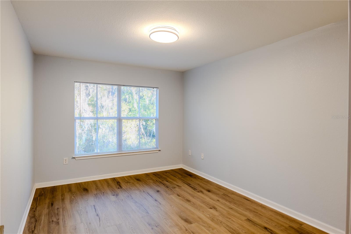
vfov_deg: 61.9
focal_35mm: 20
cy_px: 117
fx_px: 195
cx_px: 176
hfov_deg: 84.0
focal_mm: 20
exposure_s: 1/30
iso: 640
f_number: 9
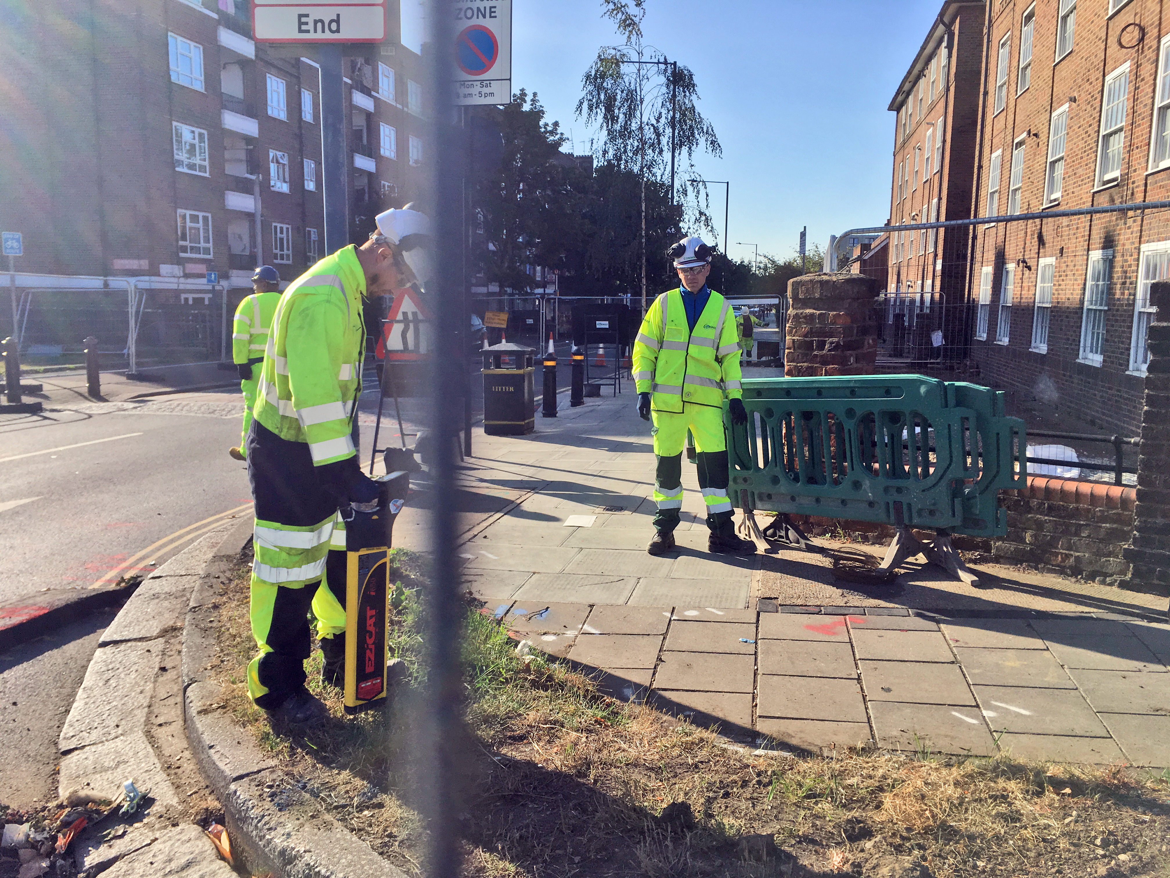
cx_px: 585
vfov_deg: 48.2
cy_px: 439
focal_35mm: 29
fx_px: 980
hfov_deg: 61.7
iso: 25
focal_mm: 4.15
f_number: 2.2
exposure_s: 1/1374
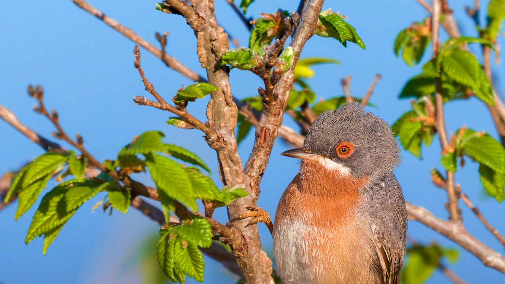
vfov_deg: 1.4
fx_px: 11797
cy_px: 197
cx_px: 252
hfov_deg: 2.5
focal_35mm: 881
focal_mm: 560
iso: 200
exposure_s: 1/500
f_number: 8
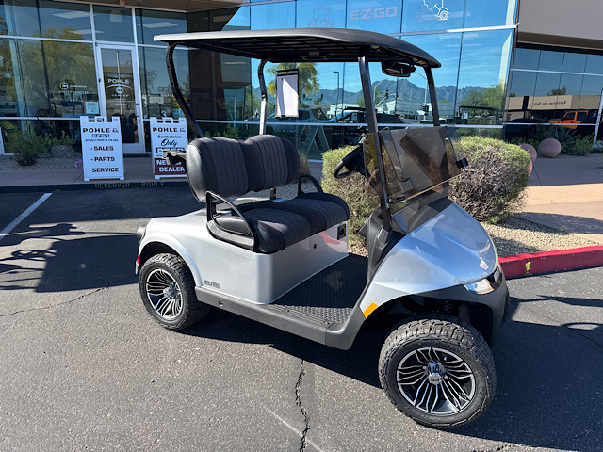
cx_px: 302
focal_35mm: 24
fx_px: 418
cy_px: 226
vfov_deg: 56.8
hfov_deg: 71.6
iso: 80
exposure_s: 1/1339
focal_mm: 6.76
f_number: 1.78
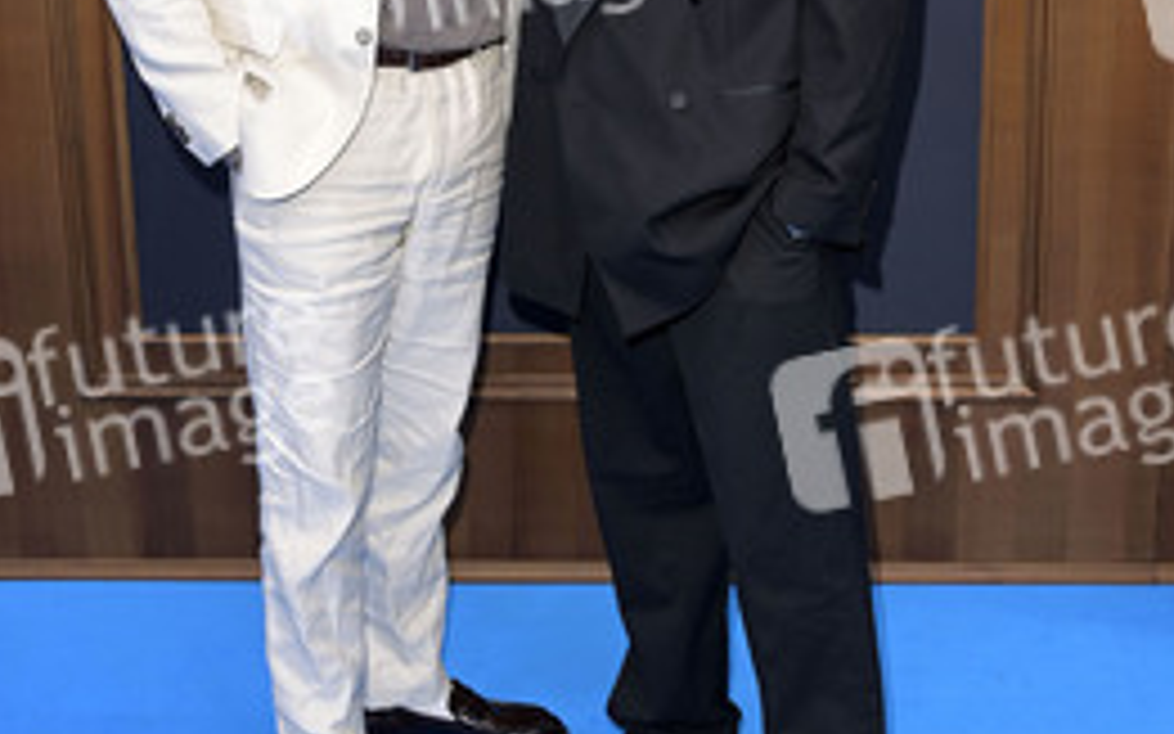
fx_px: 1599
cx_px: 594
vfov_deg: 25.5
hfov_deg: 40.3
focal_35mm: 50
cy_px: 180
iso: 500
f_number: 5.6
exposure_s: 1/250
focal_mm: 32
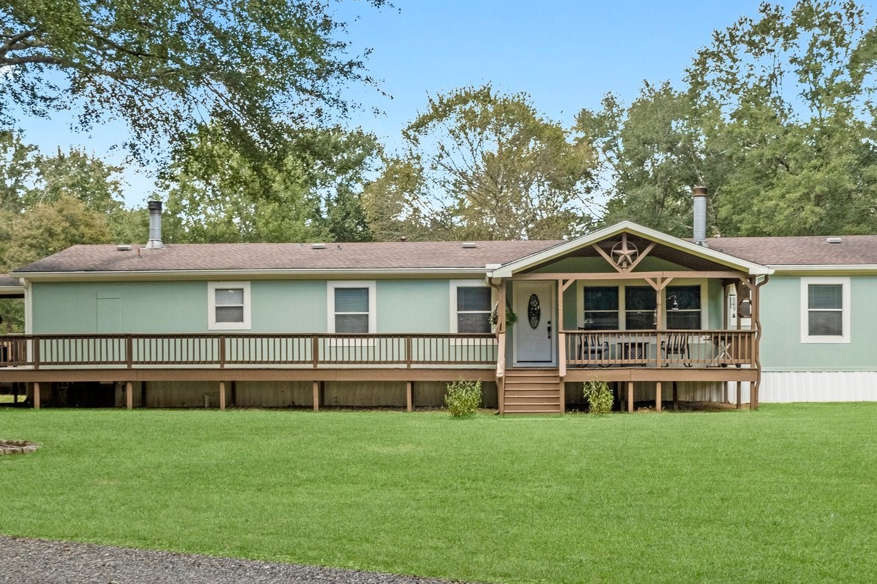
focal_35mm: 51
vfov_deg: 26.4
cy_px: 366
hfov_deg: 38.9
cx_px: 469
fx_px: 1242
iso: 800
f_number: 9
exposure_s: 1/50
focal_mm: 20
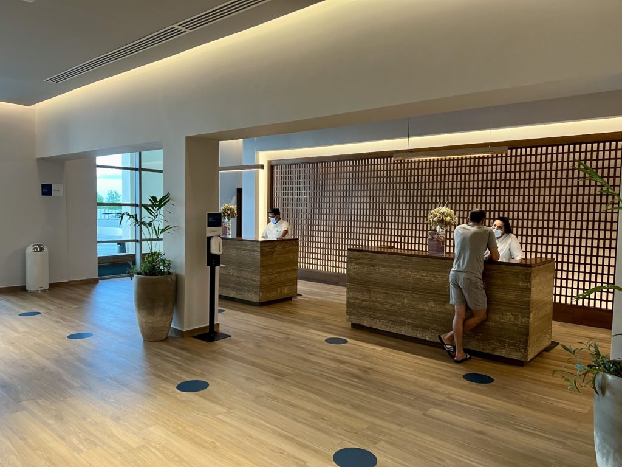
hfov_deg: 67.3
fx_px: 467
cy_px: 234
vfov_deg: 53.1
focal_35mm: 26
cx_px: 311
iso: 250
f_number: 1.5
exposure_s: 1/60
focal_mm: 5.7
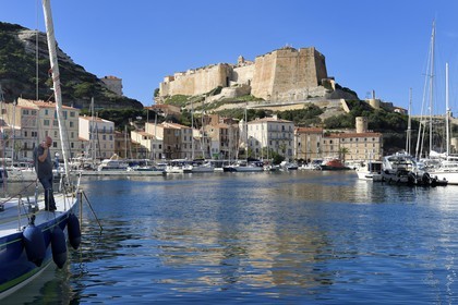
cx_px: 229
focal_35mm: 52
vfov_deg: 26.0
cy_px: 152
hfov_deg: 38.2
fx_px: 662
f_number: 13
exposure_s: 1/320
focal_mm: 52
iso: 200
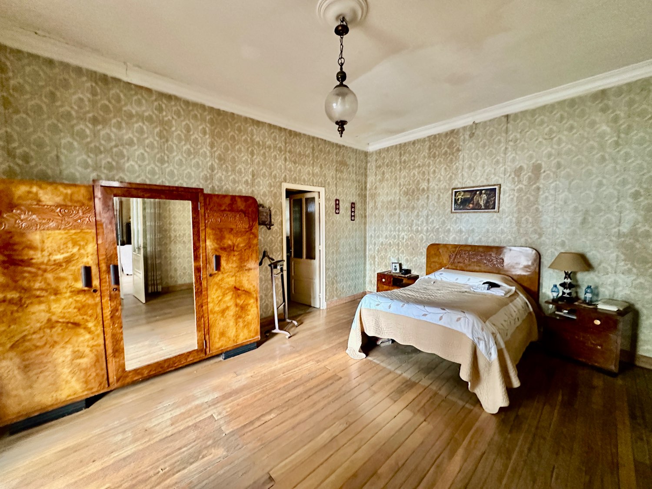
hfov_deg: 102.1
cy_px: 244
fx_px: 264
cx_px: 326
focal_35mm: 14
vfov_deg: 85.7
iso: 800
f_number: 2.2
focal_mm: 2.22
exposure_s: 1/60
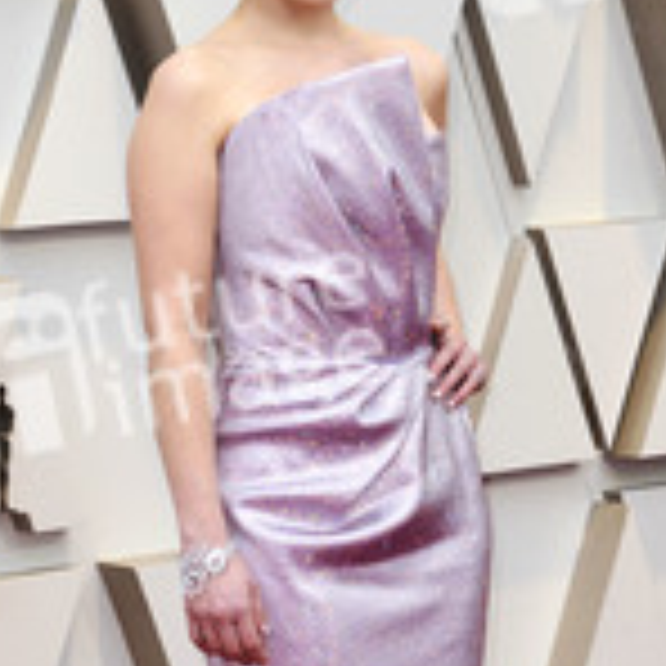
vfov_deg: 8.3
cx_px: 286
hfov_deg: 8.3
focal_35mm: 211
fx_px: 4593
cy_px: 585
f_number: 8
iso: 800
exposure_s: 1/250
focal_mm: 92
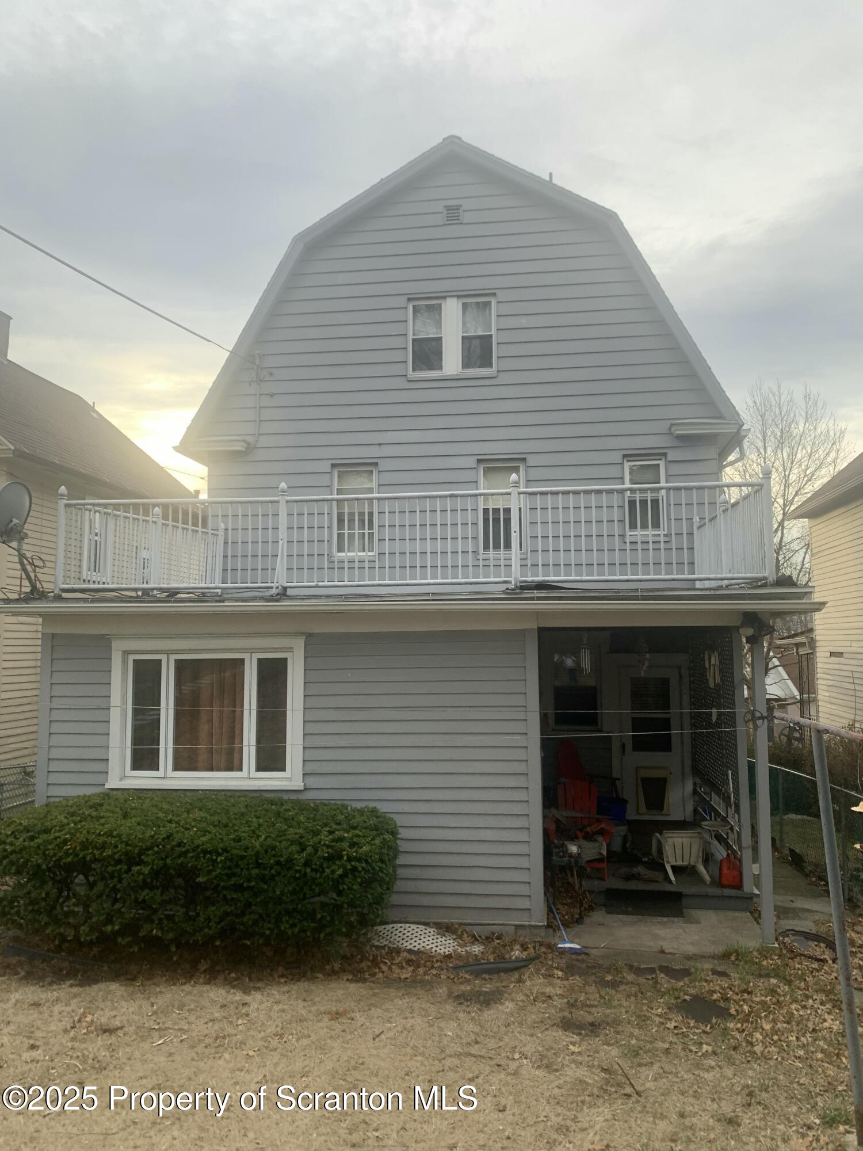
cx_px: 432
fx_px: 864
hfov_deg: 53.1
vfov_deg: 67.3
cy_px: 576
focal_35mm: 26
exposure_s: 1/171
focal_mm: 4.25
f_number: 1.8
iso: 25
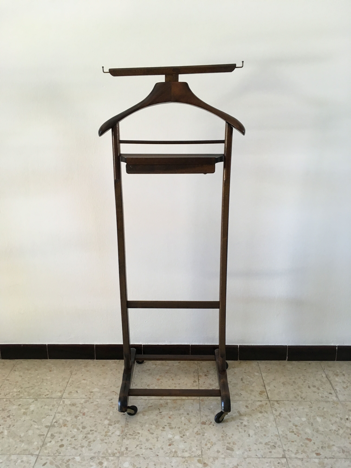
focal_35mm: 29
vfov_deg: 61.7
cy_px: 234
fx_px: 392
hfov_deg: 48.2
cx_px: 176
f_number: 2.2
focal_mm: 4.15
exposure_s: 1/33
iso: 64
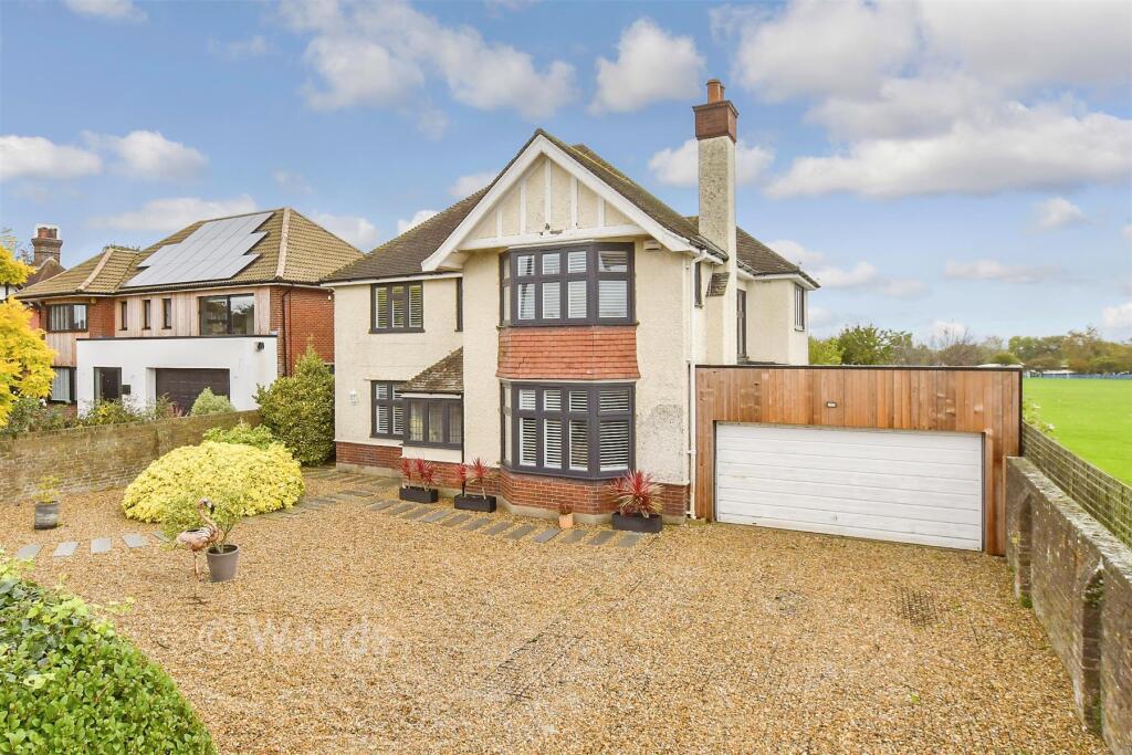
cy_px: 378
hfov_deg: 96.7
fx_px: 503
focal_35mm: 16
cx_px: 566
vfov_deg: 73.8
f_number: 8
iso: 400
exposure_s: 1/125
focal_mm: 11
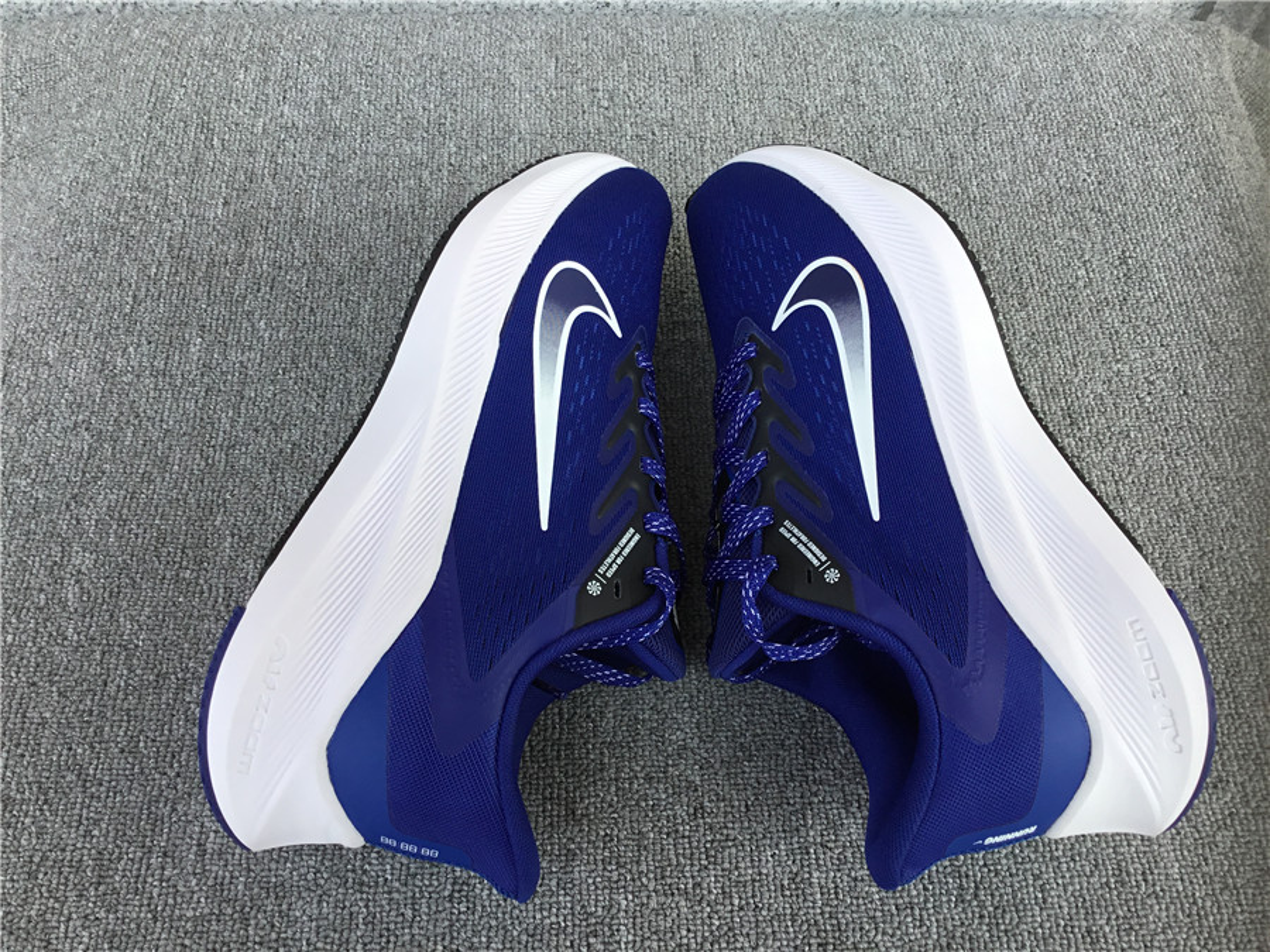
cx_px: 635
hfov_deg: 58.4
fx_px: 1137
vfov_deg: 45.4
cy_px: 476
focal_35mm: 31
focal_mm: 3.3
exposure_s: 1/289
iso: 25
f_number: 2.4
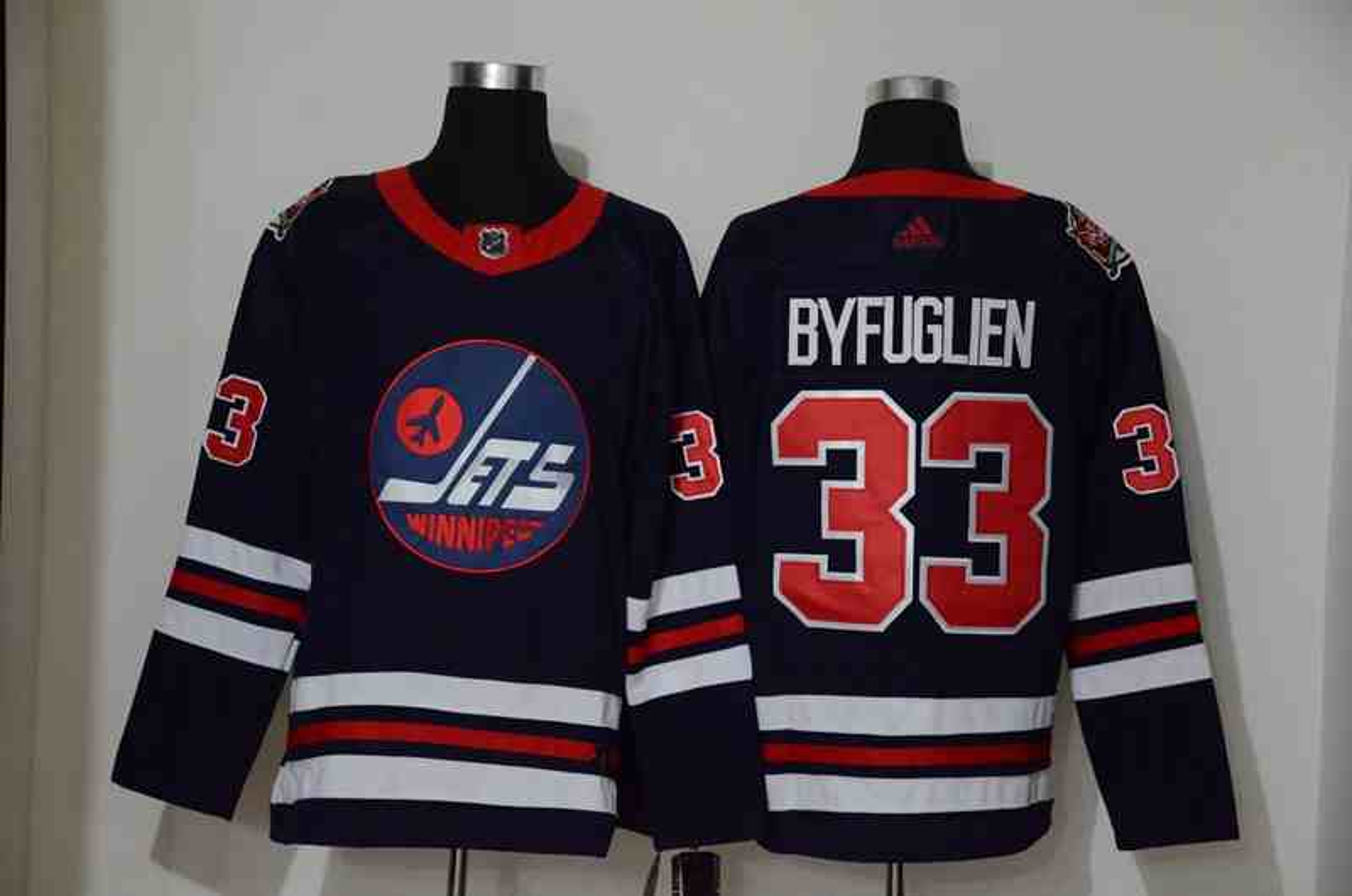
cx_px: 676
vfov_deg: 15.1
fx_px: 3373
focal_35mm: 90
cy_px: 448
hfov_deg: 22.7
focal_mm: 60
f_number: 5
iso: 4000
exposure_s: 1/25
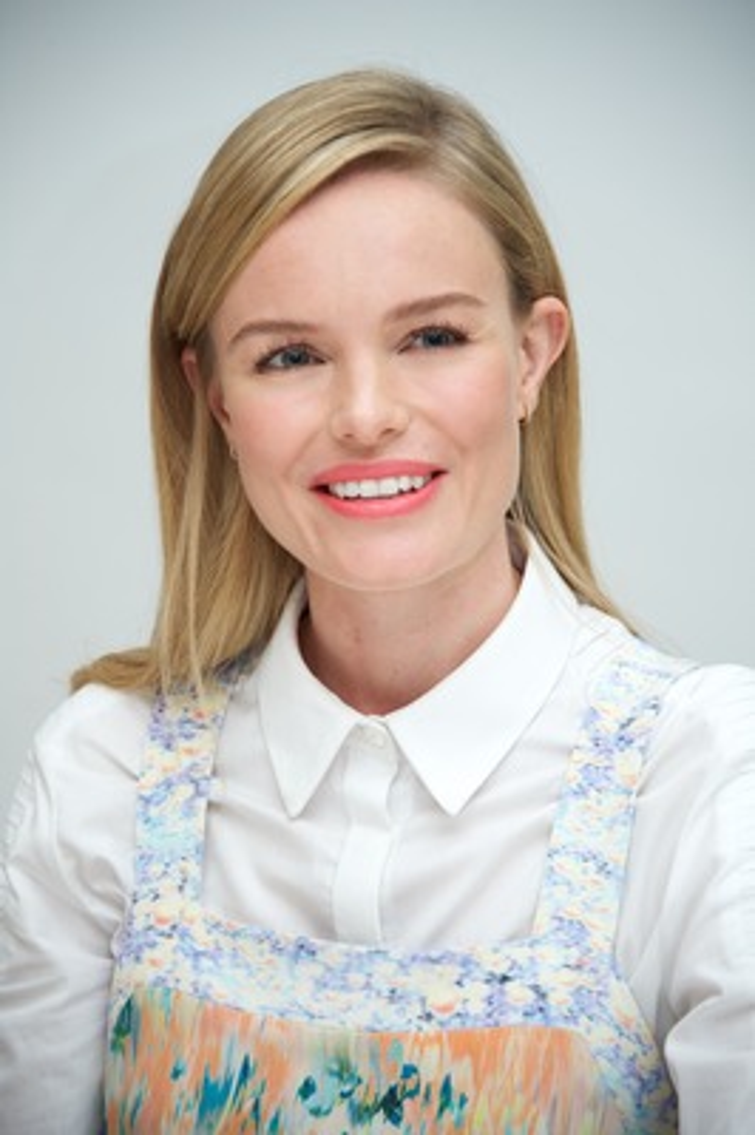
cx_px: 378
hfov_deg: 7.2
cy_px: 568
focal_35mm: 190
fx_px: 5987
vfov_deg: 10.8
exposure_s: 1/100
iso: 500
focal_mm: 190
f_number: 5.6
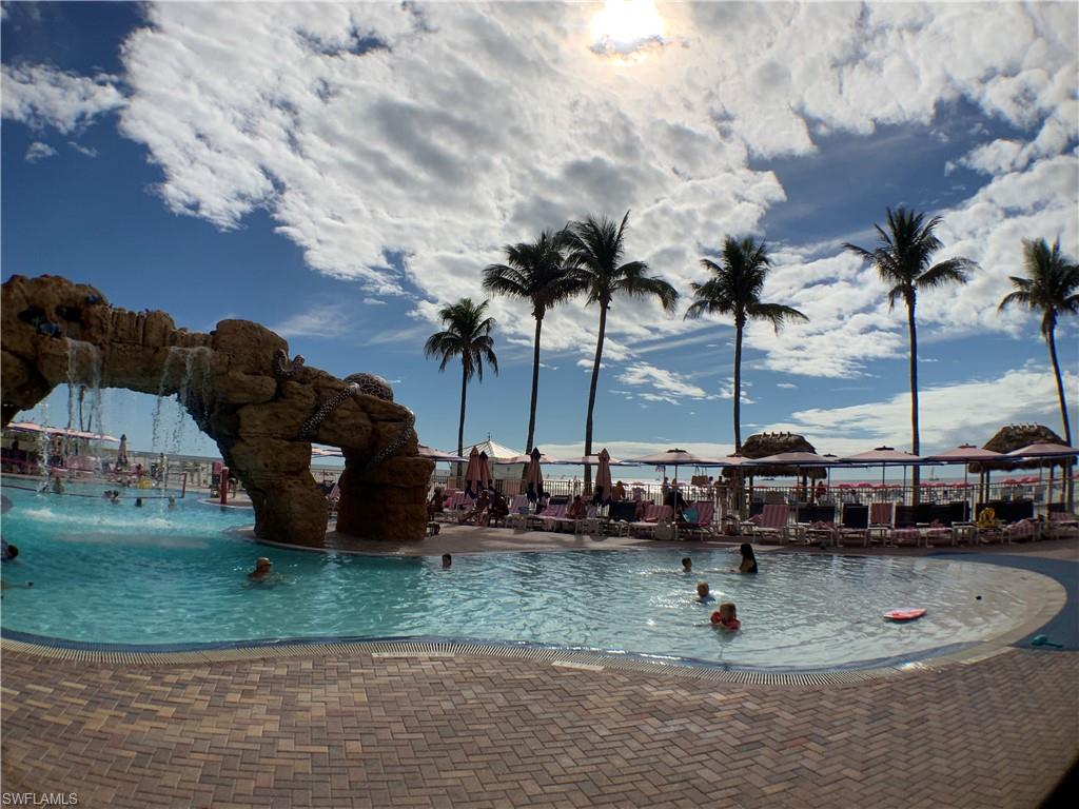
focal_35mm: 29
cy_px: 404
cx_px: 540
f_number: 1.8
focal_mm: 3
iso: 20
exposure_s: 1/10204
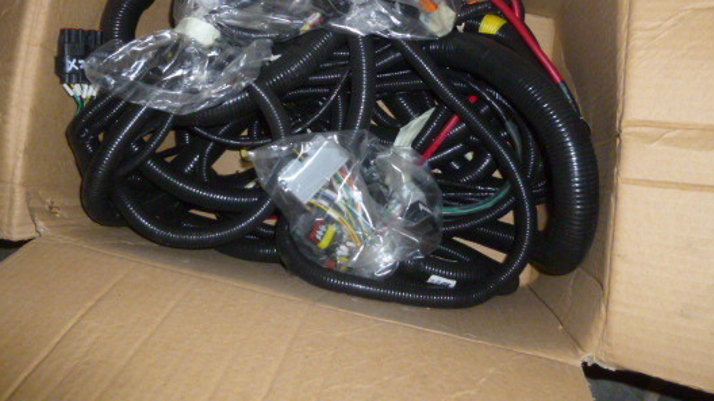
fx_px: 625
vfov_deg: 34.8
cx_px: 331
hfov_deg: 59.4
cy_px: 97
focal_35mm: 33
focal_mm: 4.5
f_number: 3.1
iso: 400
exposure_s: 1/250
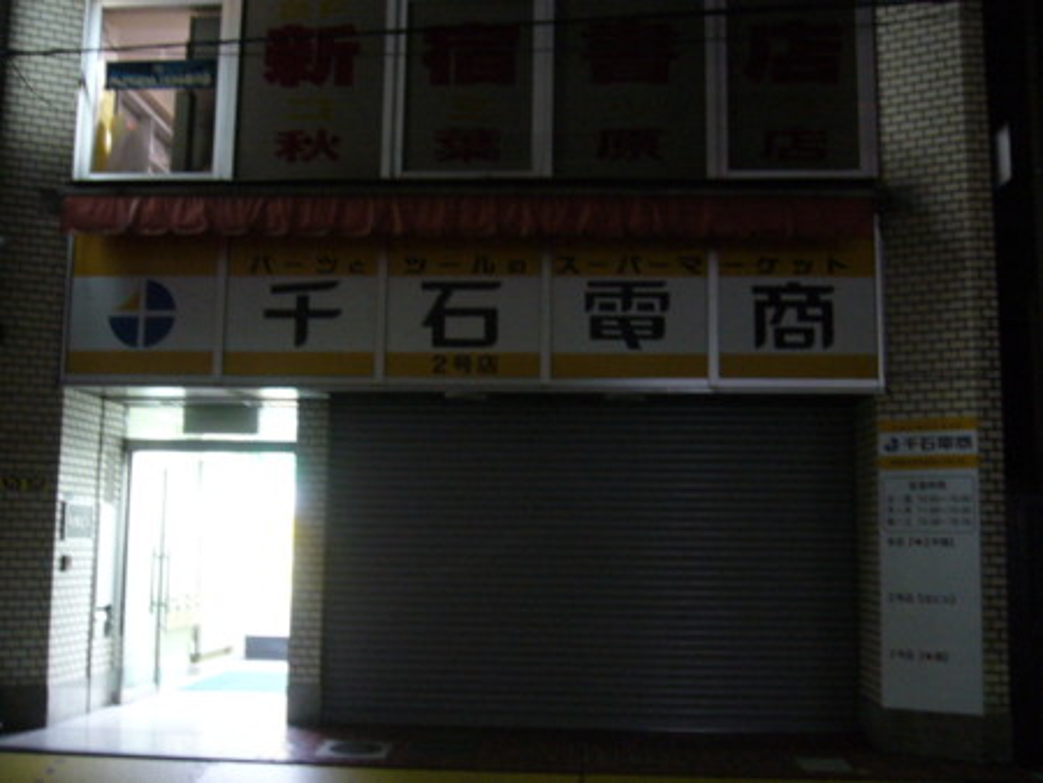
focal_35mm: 35
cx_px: 522
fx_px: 1055
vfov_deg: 40.7
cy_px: 392
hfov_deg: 52.6
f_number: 2.8
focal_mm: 5.8
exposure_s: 1/8
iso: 200
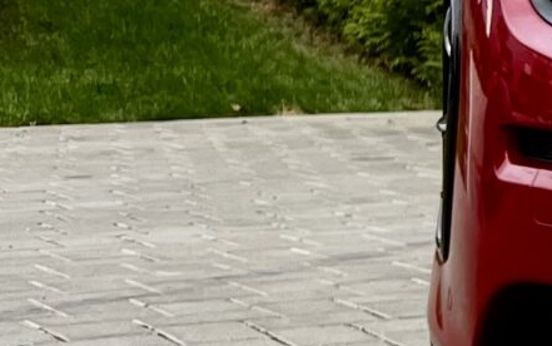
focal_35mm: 160
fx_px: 2408
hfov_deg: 10.3
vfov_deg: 8.2
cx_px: 1540
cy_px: 221
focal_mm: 5.7
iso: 50
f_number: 1.5
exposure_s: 1/339
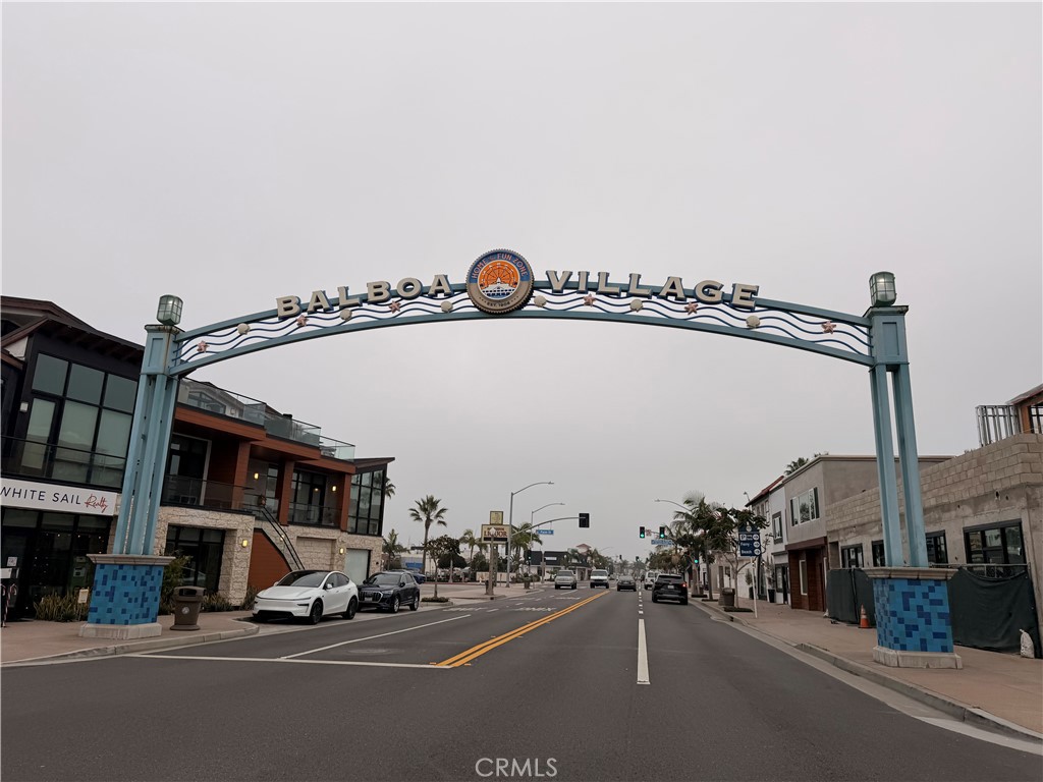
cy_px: 391
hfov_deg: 71.6
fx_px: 723
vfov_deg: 56.8
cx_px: 522
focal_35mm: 24
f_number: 1.78
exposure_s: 1/3584
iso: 80
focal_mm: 6.76
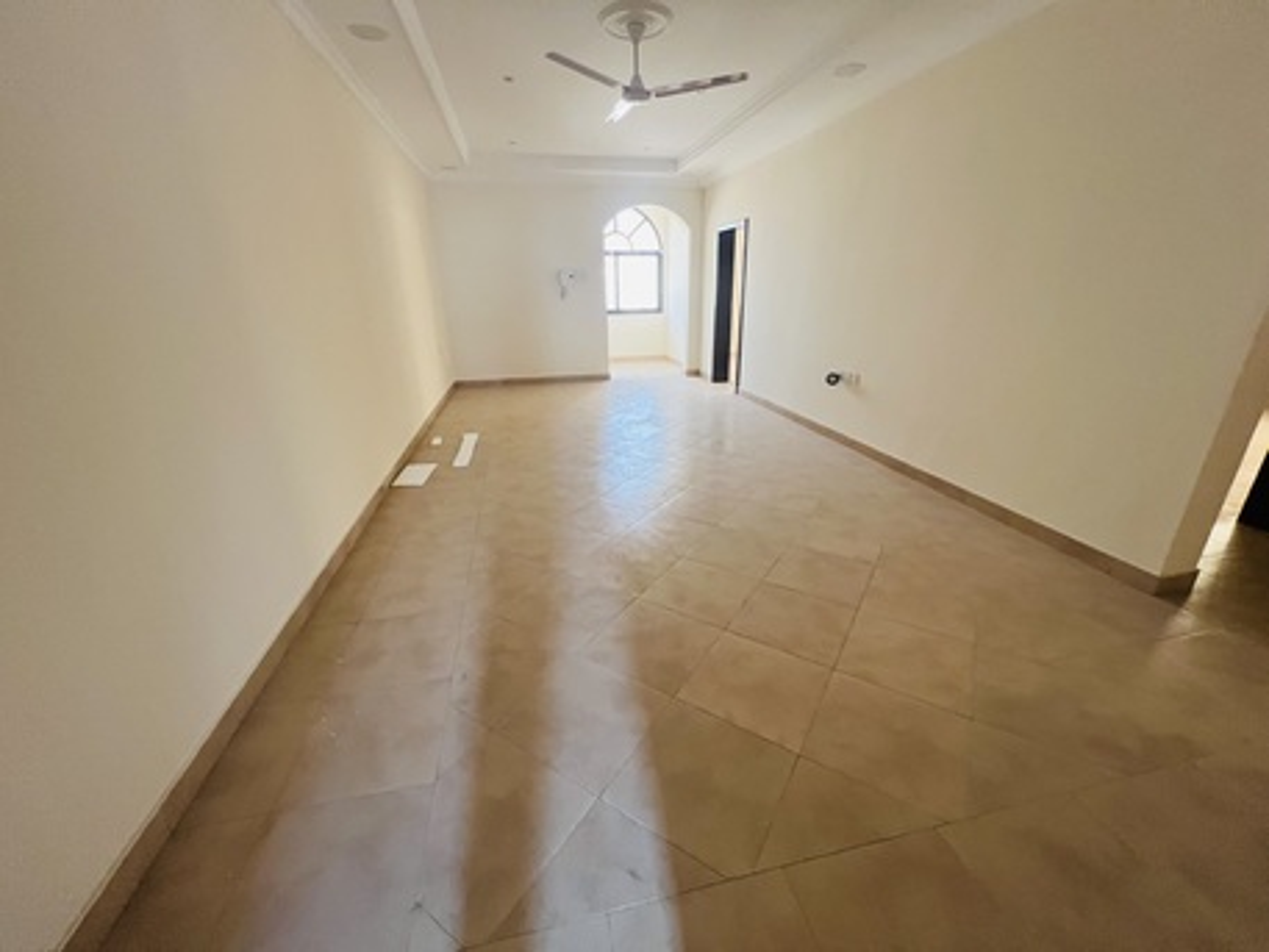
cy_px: 476
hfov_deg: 106.2
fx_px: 477
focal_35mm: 13
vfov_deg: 89.9
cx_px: 634
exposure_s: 1/60
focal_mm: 1.57
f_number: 1.8
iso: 320
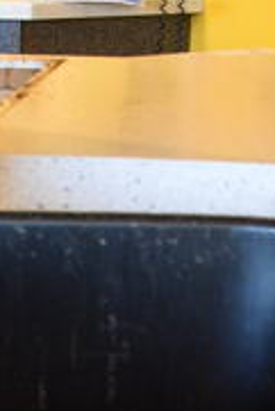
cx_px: -20
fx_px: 1555
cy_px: 828
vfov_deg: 13.0
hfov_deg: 10.0
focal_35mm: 136
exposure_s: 1/125
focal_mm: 18
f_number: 3.5
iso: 1400
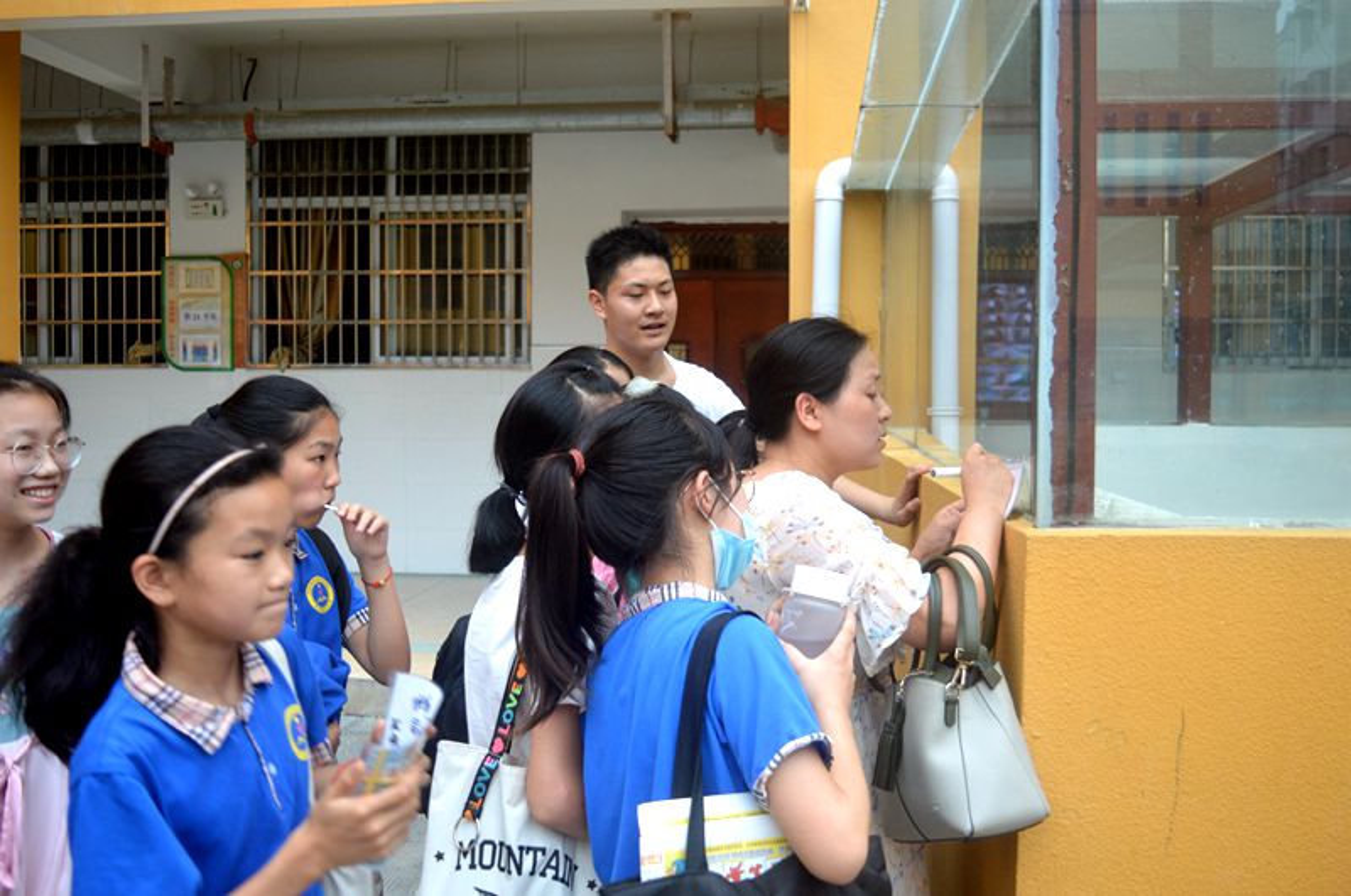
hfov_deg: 53.2
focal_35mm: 36
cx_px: 676
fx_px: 1349
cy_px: 448
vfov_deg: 36.8
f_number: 4.5
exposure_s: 1/80
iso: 400
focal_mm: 24
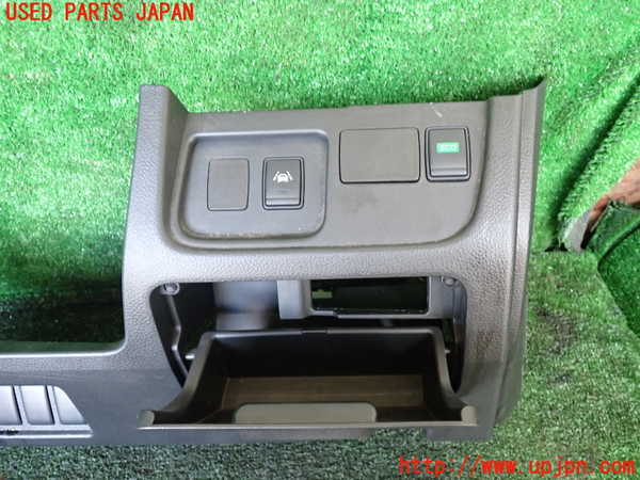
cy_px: 240
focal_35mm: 30
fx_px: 555
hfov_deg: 60.0
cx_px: 320
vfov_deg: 46.8
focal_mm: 5.4
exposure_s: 1/30
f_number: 2.3
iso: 400
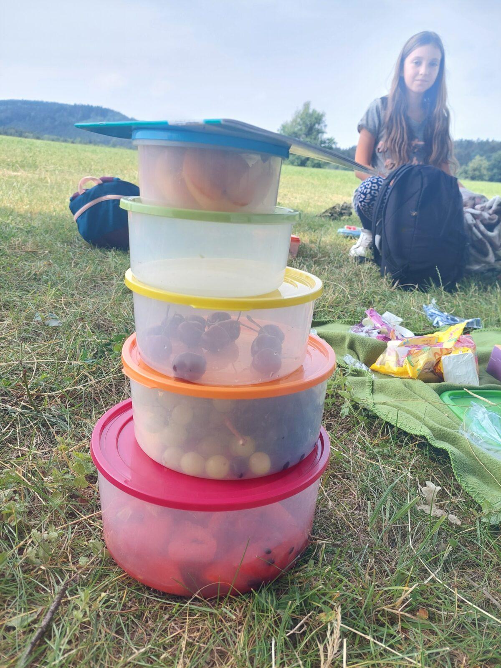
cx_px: 250
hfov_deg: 56.8
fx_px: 463
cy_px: 334
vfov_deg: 71.6
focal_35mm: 24
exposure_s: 1/296
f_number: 1.8
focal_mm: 5.23
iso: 40
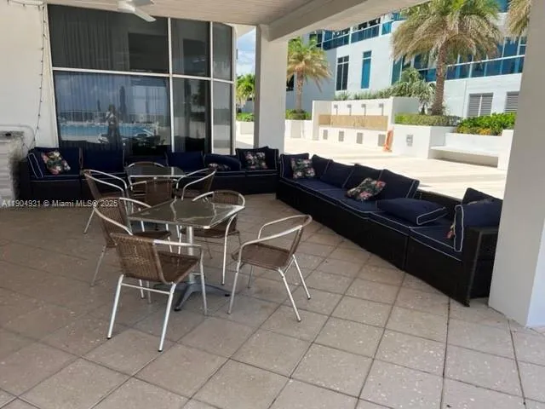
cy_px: 204
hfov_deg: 67.3
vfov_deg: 53.1
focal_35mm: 26
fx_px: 409
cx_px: 272
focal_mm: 5.7
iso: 50
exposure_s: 1/1531
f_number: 1.5
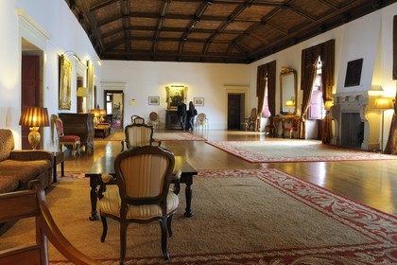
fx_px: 265
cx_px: 198
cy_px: 132
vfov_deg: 53.1
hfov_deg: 73.7
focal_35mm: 24
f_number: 8
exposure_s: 1.3
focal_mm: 24
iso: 200
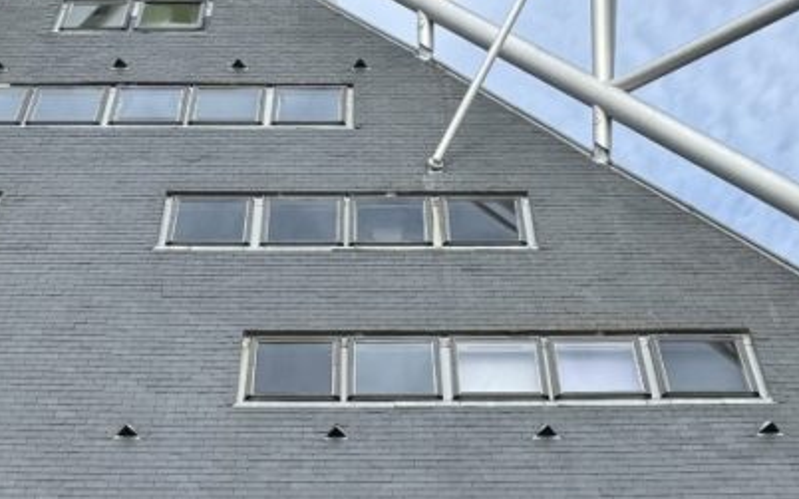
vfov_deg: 15.3
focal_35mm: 76
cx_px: 344
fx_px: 1654
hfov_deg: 27.1
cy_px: 841
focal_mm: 6.76
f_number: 1.78
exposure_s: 1/2415
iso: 80
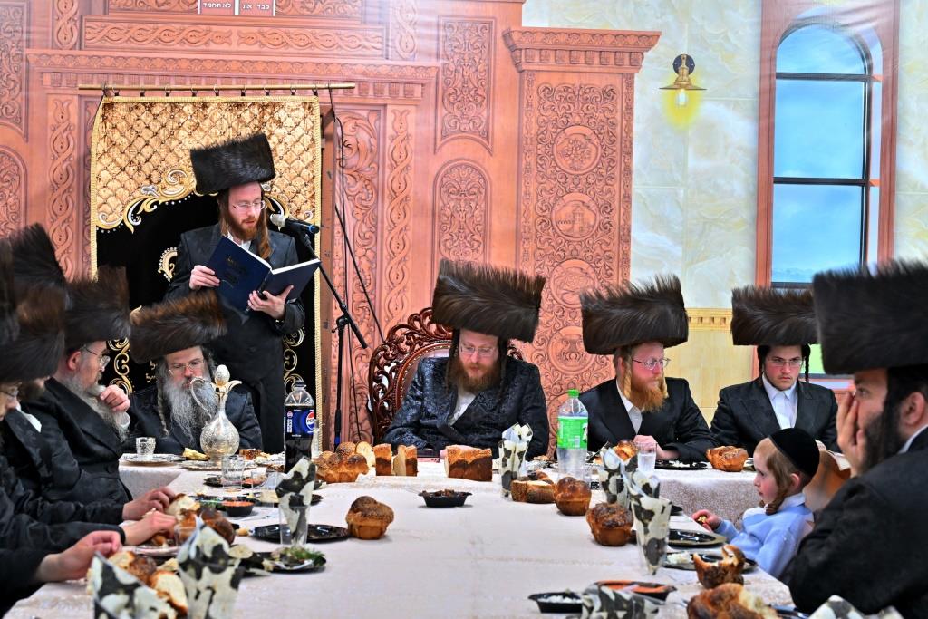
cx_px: 464
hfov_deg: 38.2
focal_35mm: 52
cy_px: 310
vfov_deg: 26.0
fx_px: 1341
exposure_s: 1/160
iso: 640
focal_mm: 35
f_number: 4
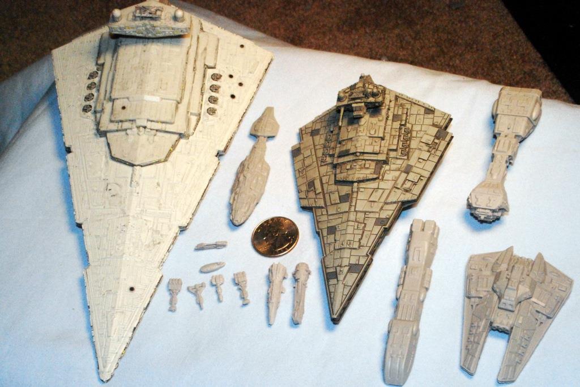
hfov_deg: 38.9
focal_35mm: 51
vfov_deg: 26.5
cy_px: 194
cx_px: 290
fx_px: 822
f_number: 16
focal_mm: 34
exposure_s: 1/200
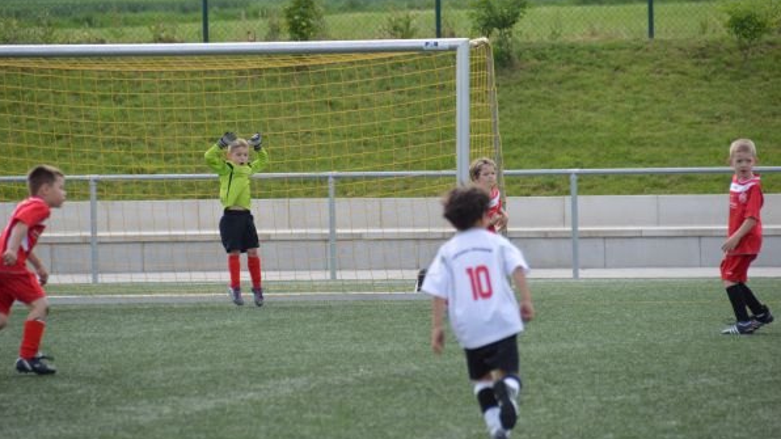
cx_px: 389
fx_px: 6543
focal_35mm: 316
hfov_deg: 6.8
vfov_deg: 3.8
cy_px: 184
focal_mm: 200
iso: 400
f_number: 5.6
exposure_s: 1/800
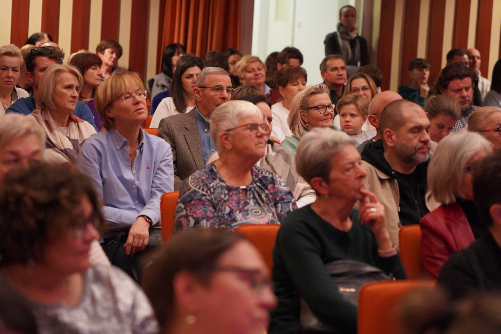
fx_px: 1461
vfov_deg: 13.0
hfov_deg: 19.5
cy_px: 167
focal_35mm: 105
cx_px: 250
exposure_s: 1/160
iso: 10000
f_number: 4
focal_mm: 105
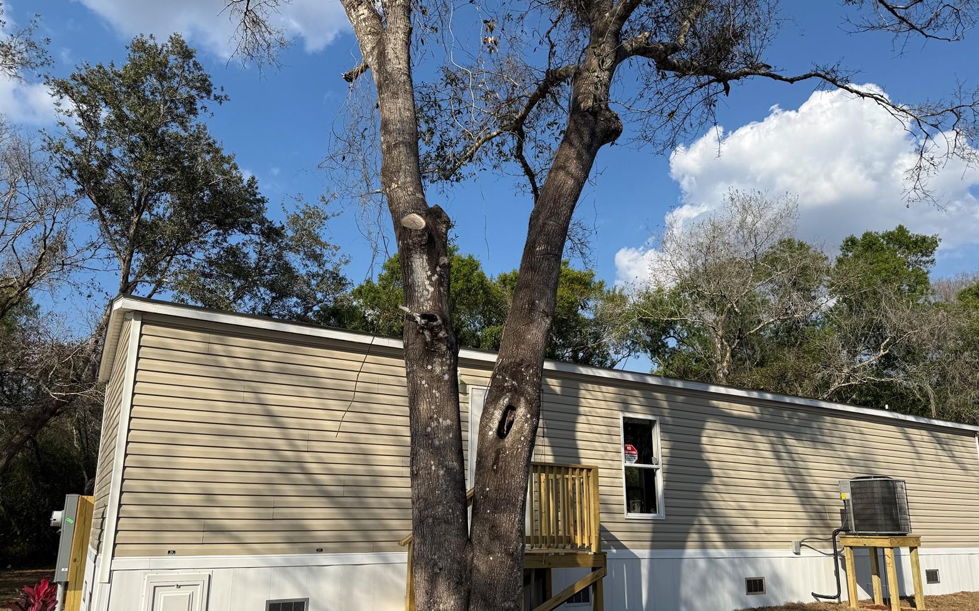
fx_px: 694
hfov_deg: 70.4
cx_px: 481
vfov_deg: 47.4
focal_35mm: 26
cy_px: 355
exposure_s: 1/4975
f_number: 1.78
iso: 80
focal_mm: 6.76
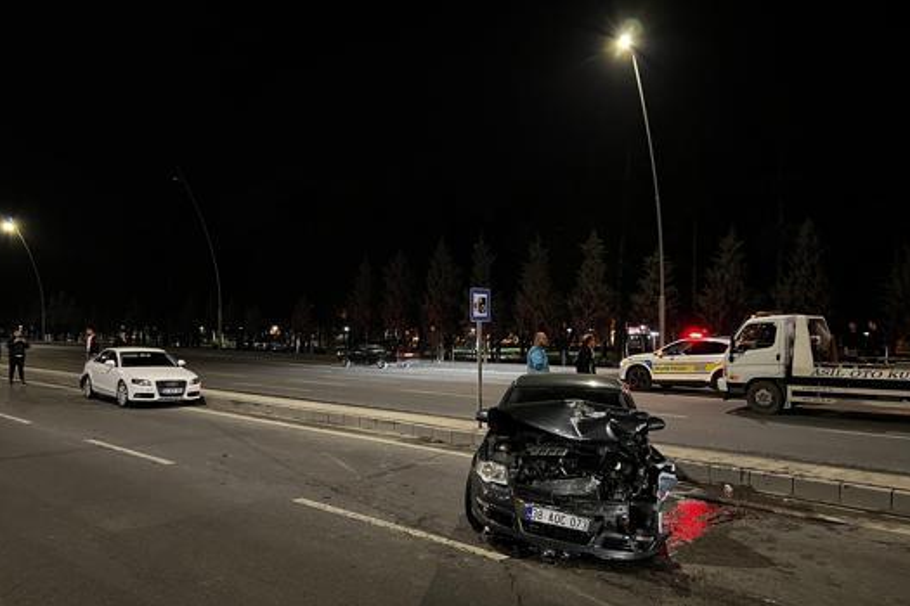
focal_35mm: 28
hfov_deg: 65.5
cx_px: 456
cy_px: 339
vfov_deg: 46.3
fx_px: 708
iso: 800
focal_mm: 5.7
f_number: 1.5
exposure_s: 1/27
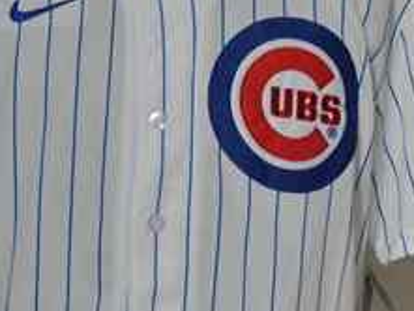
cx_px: 433
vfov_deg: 5.7
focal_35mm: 260
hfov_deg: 7.6
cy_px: 208
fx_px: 3111
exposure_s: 1/50
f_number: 4.8
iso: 4000
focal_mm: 50
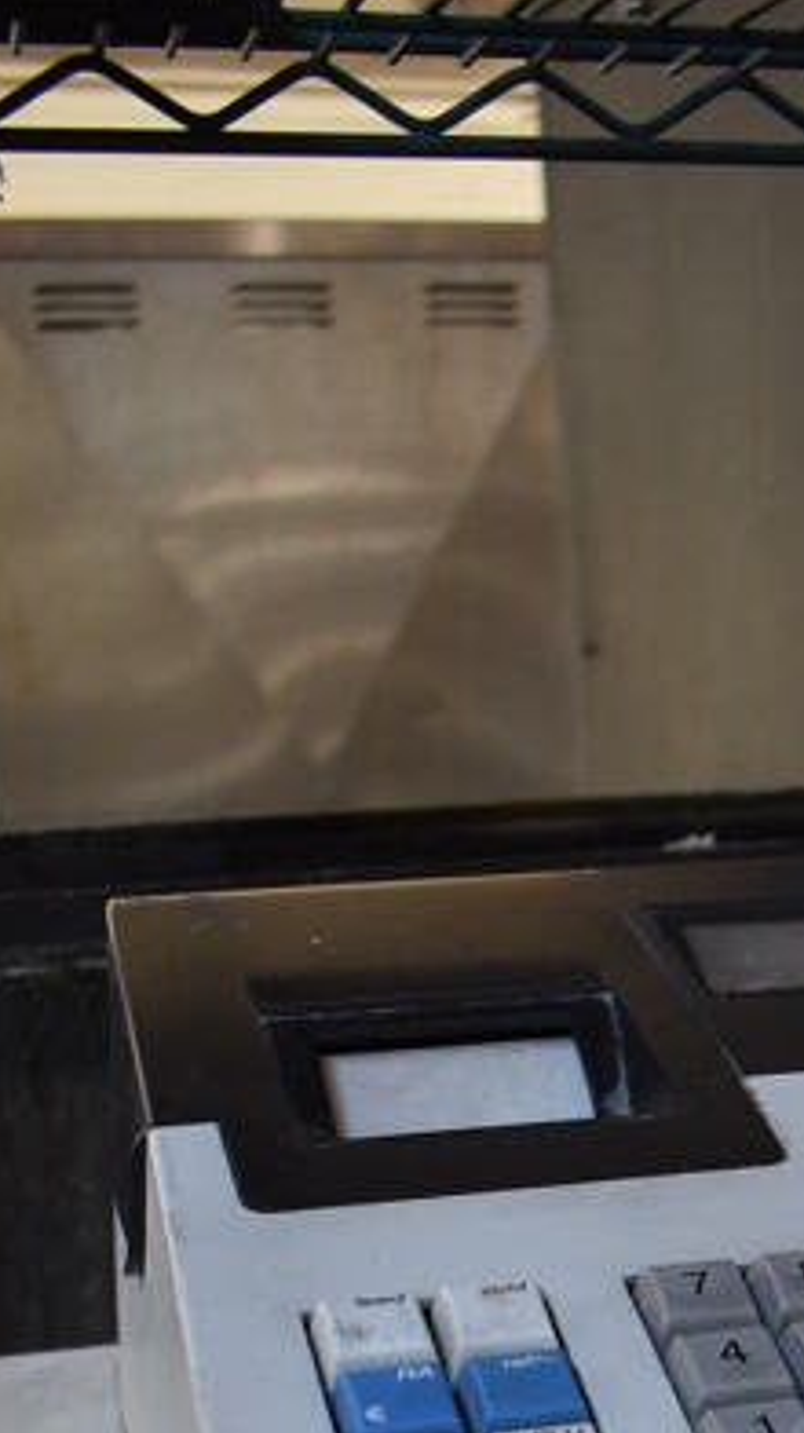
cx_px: 925
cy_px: 1588
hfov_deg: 17.5
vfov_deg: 28.8
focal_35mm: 66
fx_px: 2506
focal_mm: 18
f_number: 3.5
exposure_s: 1/125
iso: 1000
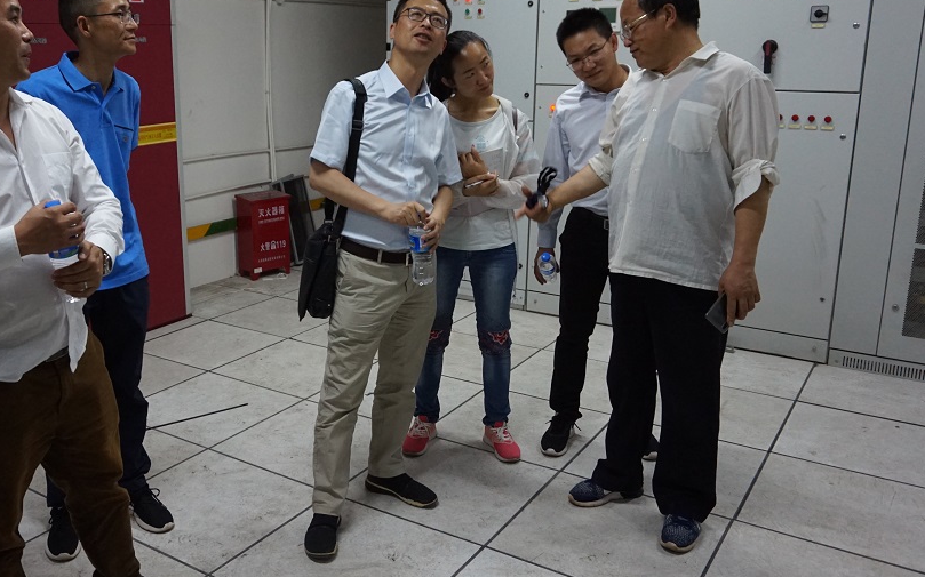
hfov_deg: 56.2
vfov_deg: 37.2
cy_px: 253
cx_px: 358
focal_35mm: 34
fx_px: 857
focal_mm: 18
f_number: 4
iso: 1600
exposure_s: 1/160
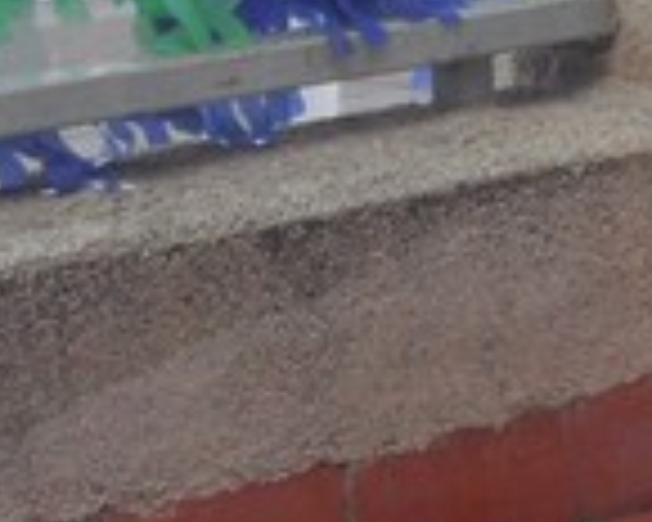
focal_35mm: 276
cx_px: 1488
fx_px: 5326
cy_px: -778
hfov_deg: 6.7
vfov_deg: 5.4
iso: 100
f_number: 3.6
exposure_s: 1/125
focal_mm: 6.5
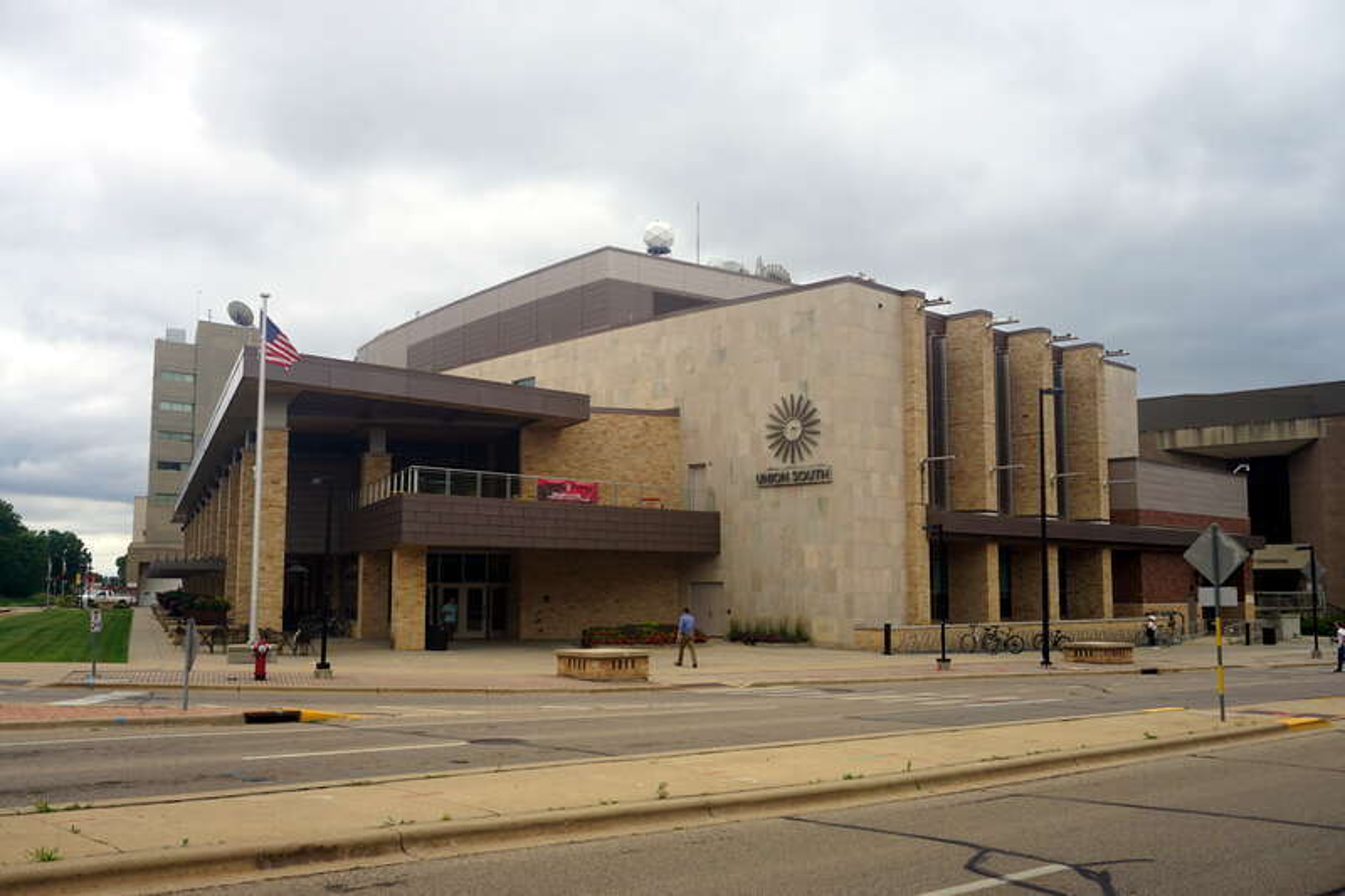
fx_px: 1289
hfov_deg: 55.1
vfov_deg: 38.3
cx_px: 672
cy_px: 448
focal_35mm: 34
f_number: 9
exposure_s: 1/100
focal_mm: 23
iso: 100
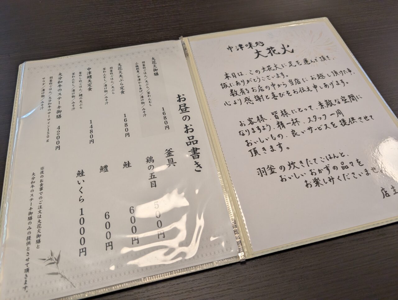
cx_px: 199
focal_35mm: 24
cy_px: 150
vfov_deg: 56.9
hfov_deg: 71.5
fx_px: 276
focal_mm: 6.9
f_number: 1.68
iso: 136
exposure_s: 1/188
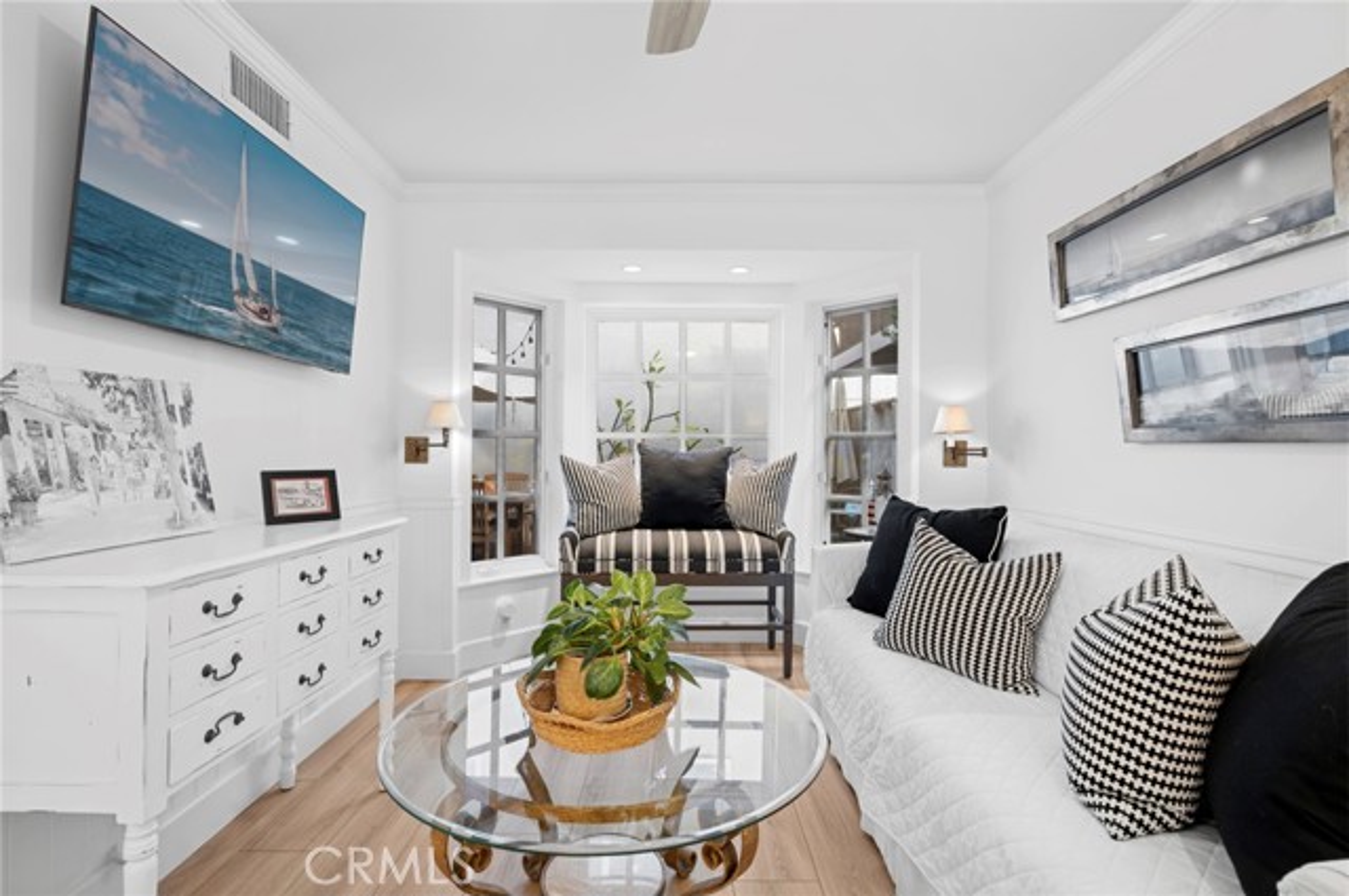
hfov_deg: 96.8
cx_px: 674
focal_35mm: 16
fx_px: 599
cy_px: 448
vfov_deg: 73.6
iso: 200
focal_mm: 16
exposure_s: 1.3
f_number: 8
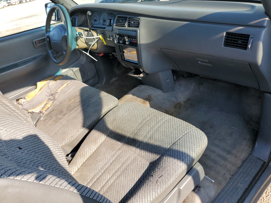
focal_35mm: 26
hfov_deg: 67.3
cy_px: 102
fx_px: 204
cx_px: 136
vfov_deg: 53.1
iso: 50
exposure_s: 1/625
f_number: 1.5
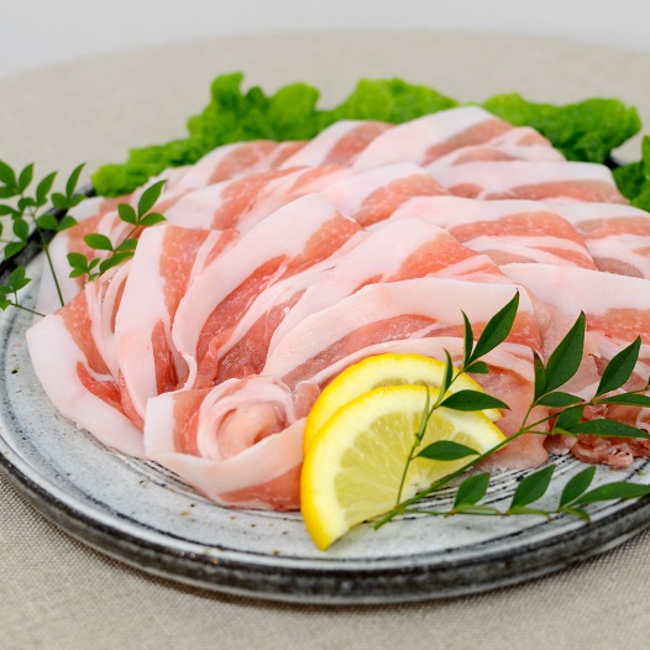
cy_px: 324
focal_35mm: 68
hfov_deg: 25.5
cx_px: 365
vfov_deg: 25.5
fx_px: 1437
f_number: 4
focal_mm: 35
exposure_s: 1/250
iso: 500
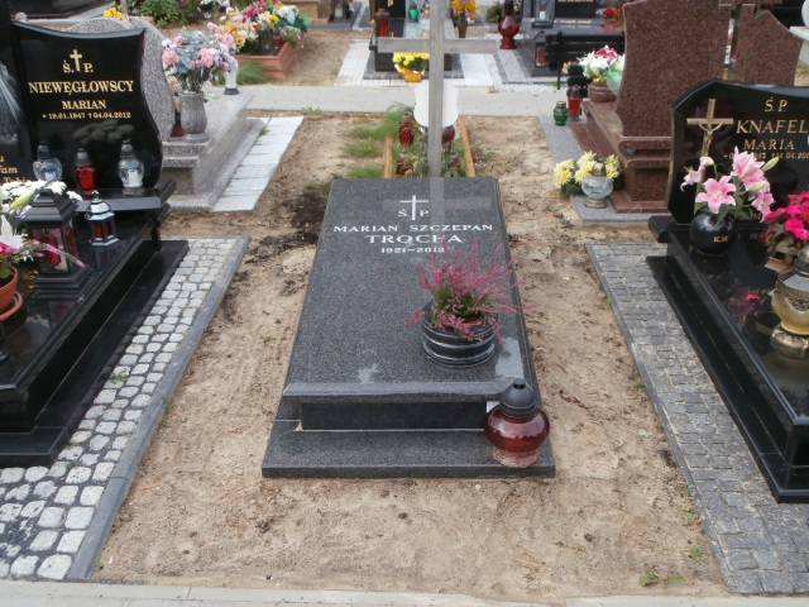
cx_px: 404
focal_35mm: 38
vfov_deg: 37.7
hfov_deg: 49.0
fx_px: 888
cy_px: 304
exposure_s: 1/250
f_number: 3.9
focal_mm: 6.67
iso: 100
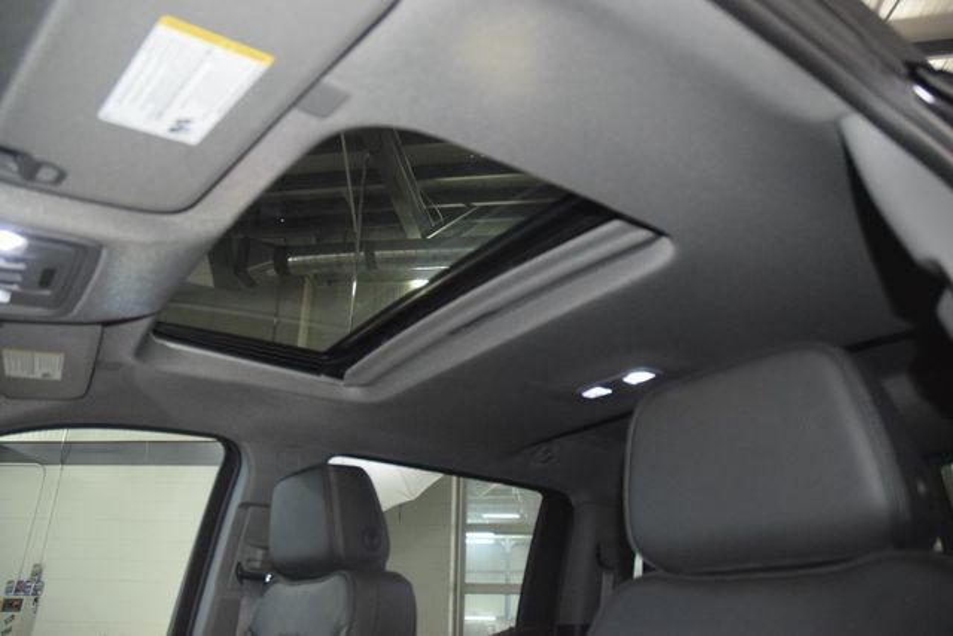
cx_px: 476
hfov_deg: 67.4
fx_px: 715
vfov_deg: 48.0
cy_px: 318
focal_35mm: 27
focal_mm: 18
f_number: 3.5
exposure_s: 1/100
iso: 2800
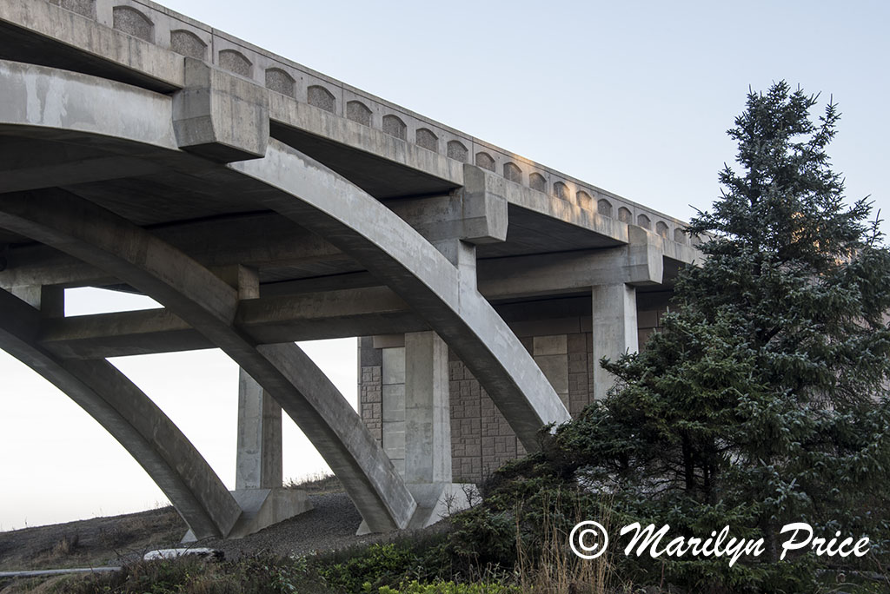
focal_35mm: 65
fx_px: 1608
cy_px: 297
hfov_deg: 30.9
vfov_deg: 20.9
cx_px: 445
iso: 100
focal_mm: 65
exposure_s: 1/15
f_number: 11
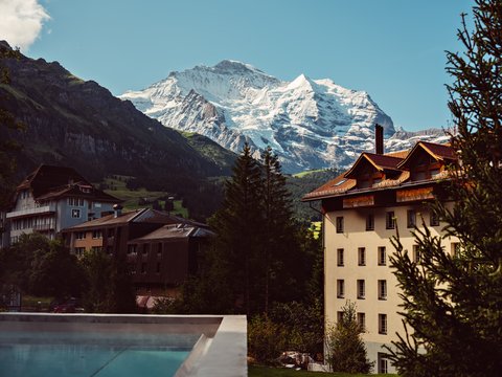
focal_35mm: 44
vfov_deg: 32.9
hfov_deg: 42.9
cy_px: 188
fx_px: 638
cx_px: 251
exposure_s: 1/500
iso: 80
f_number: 4
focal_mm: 55
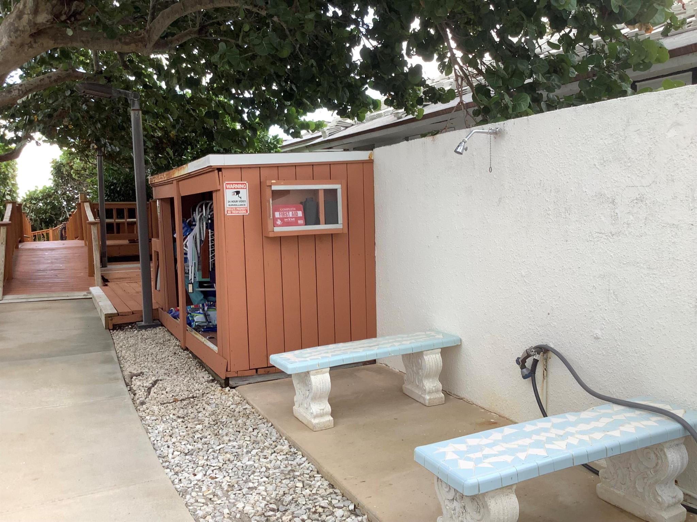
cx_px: 348
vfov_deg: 45.4
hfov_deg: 58.4
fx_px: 624
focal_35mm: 31
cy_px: 261
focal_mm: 3.3
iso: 25
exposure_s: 1/138
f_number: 2.4
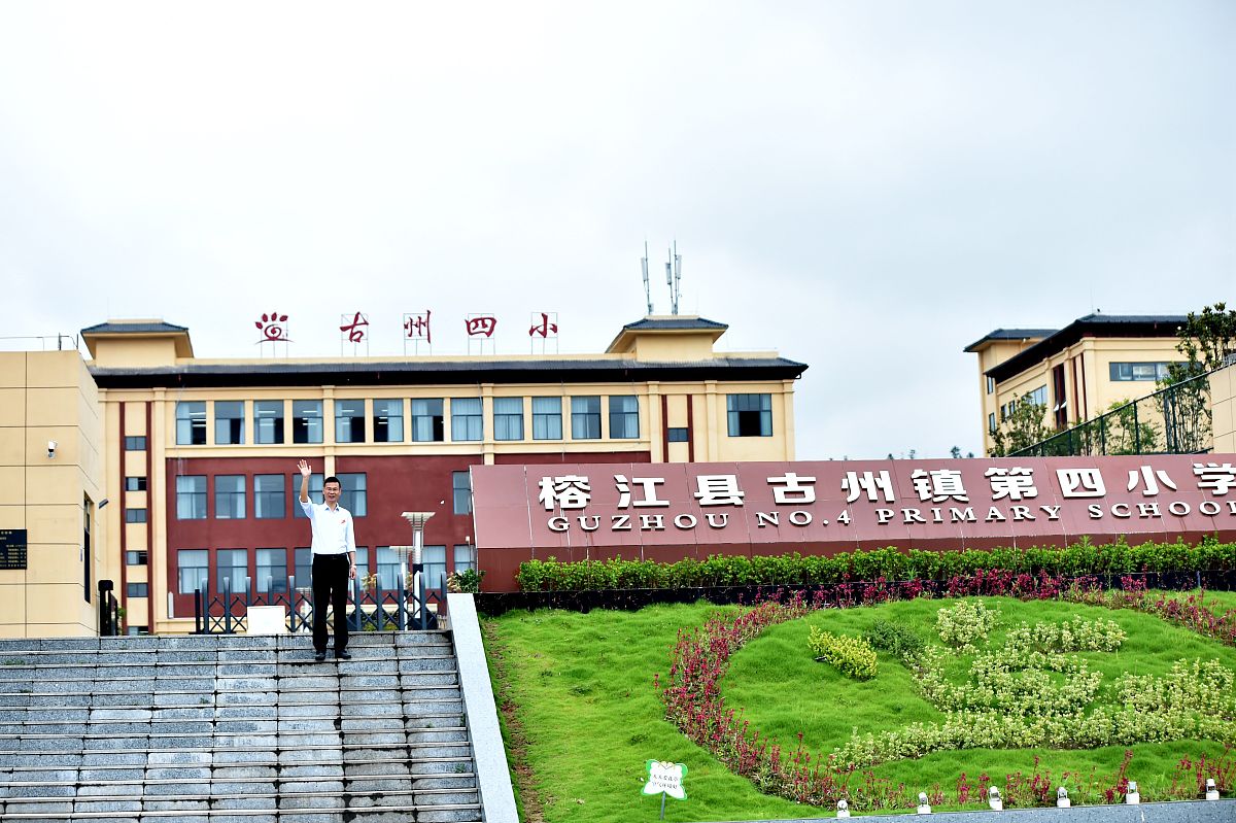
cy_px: 412
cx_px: 618
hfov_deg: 28.9
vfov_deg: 19.4
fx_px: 2402
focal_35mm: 70
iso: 320
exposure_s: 1/640
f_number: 4
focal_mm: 70
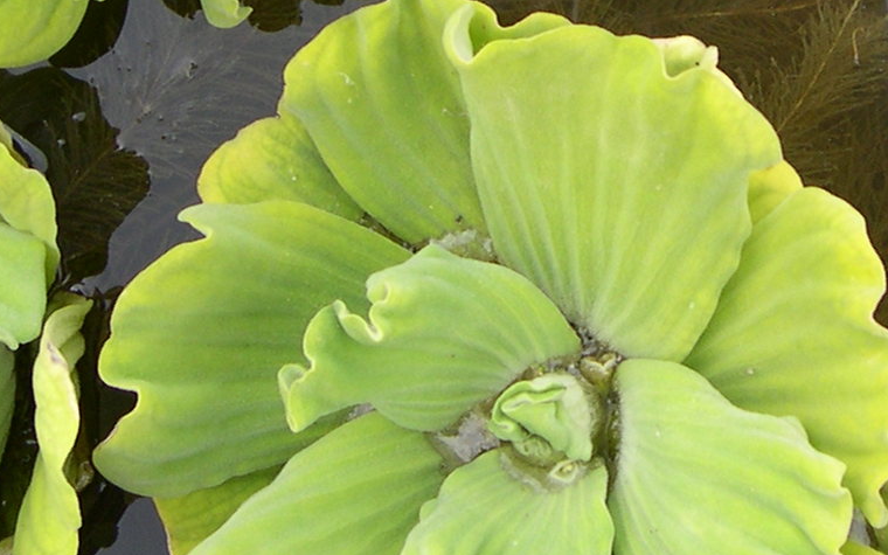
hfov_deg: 19.5
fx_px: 2565
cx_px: 693
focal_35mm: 106
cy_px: -4
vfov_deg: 12.2
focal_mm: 8
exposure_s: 1/267
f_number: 2.8
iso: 100
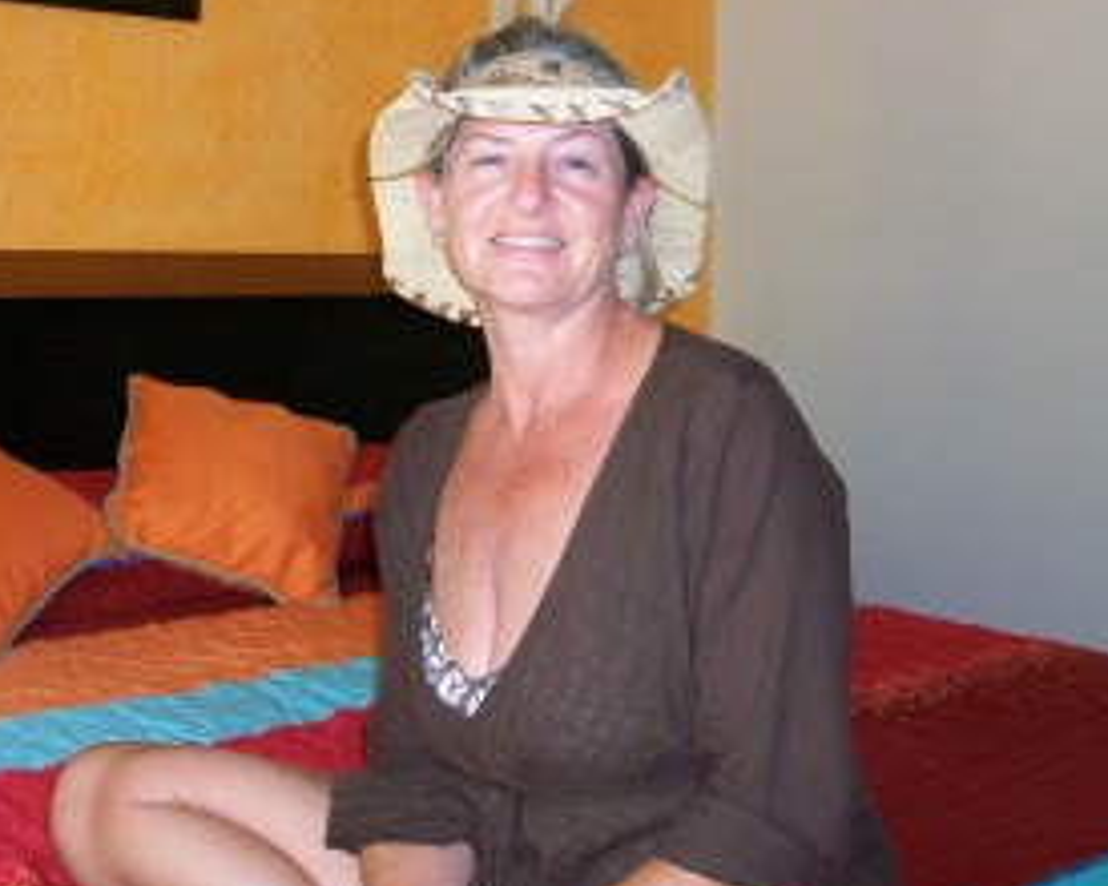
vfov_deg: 29.6
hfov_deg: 36.7
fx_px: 1672
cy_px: 368
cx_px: 564
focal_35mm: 51
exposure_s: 1/60
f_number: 2.8
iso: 120
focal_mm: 5.7
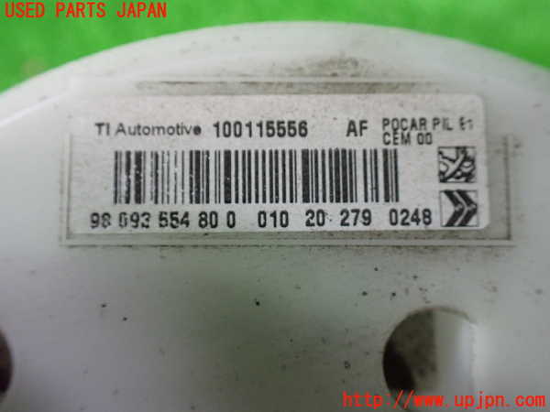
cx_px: 275
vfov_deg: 46.8
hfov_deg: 60.0
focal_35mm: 30
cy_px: 206
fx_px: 477
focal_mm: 5.4
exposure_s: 1/30
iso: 1000
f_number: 2.3
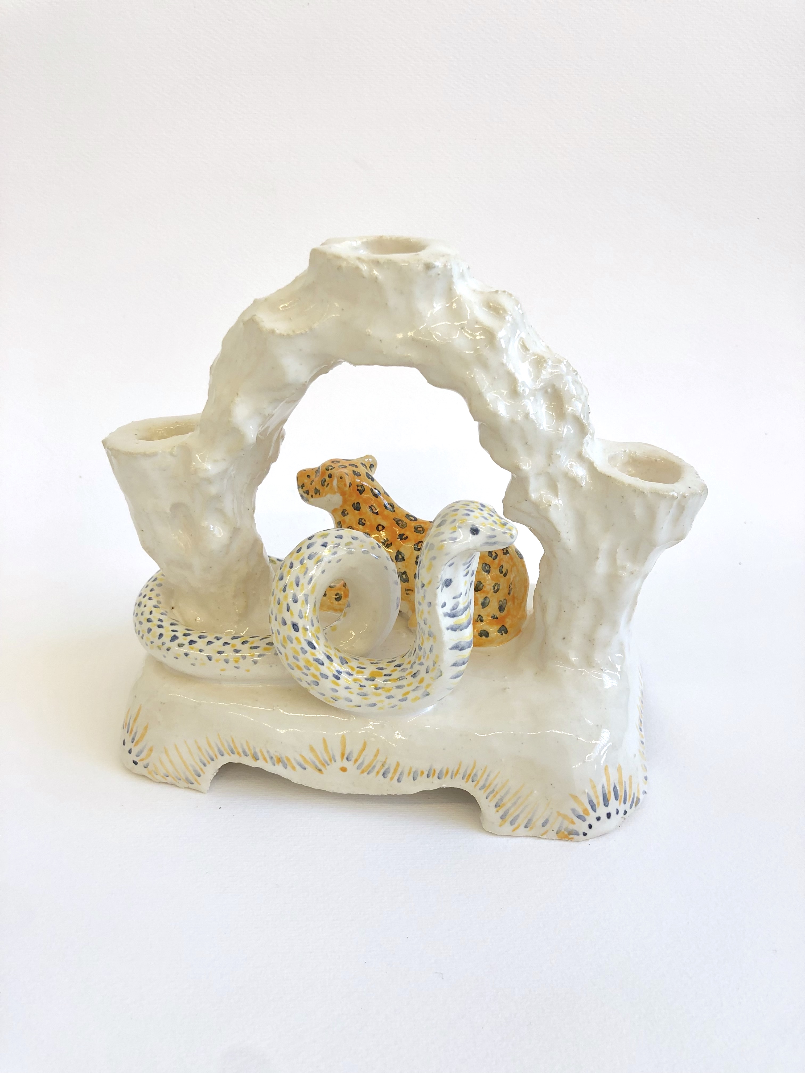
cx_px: 402
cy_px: 536
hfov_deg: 49.7
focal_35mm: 28
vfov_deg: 63.4
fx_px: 868
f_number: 1.8
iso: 32
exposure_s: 1/100
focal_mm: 4
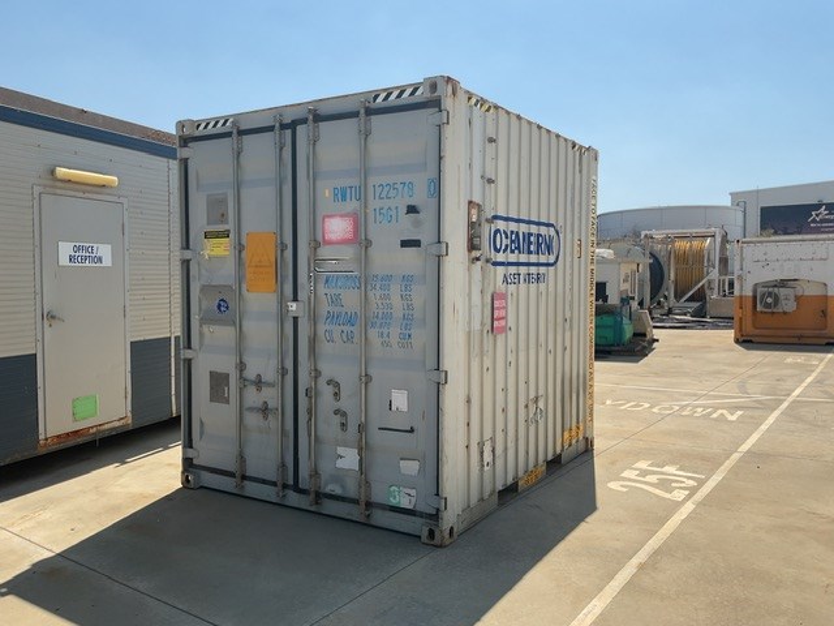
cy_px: 313
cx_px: 417
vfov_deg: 48.2
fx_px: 699
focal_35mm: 29
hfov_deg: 61.7
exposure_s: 1/2667
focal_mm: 3
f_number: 1.8
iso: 16
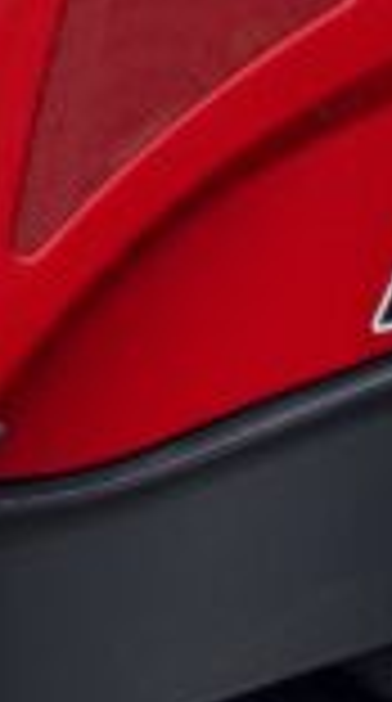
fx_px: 2418
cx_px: 428
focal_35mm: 130
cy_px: -220
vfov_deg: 15.7
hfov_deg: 9.2
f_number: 1.8
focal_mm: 3
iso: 16
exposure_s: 1/265
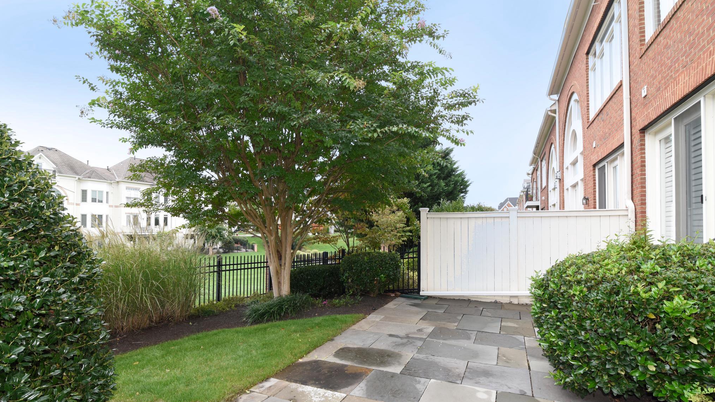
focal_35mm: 17
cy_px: 218
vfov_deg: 63.8
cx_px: 356
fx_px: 322
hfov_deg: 95.9
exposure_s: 1/125
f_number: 10
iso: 640
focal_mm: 16
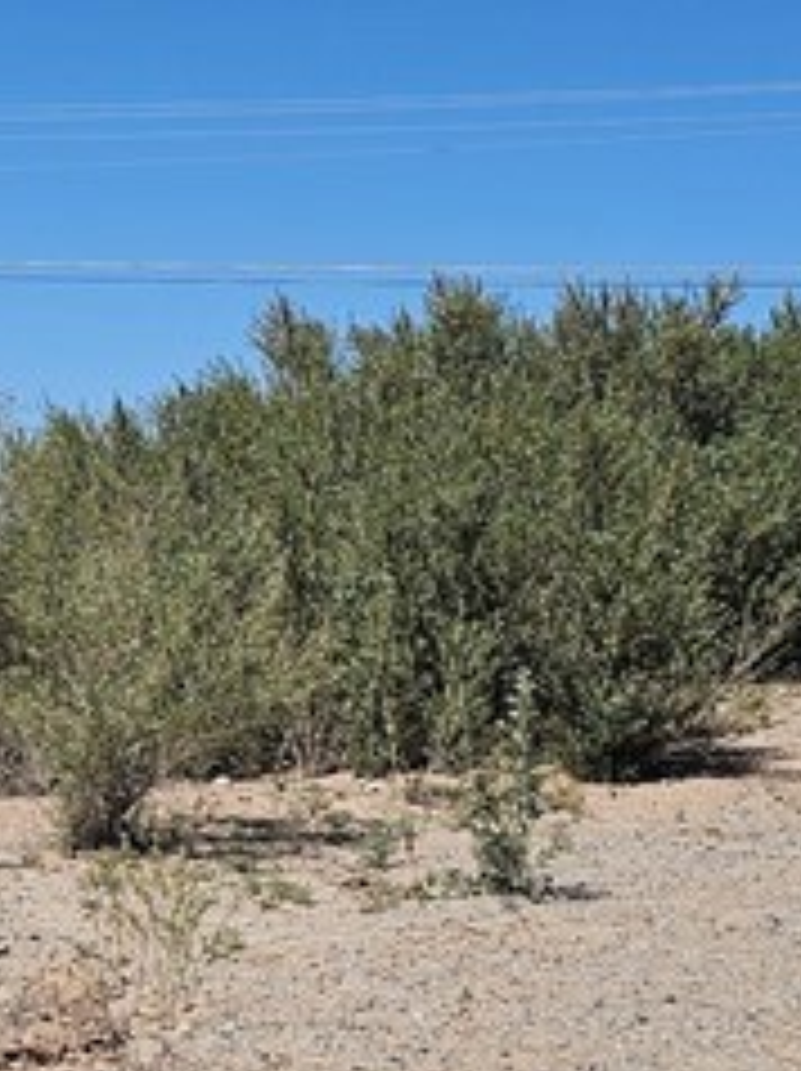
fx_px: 3060
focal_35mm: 99
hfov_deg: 13.8
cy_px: 837
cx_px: -477
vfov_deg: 19.7
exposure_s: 1/1785
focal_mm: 6.3
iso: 10
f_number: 1.7
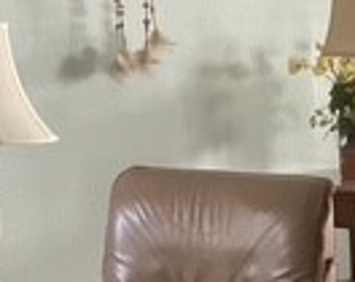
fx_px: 1541
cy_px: 226
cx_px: 433
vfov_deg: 10.4
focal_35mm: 147
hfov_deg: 12.8
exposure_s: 1/30
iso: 400
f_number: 2.4
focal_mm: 3.3
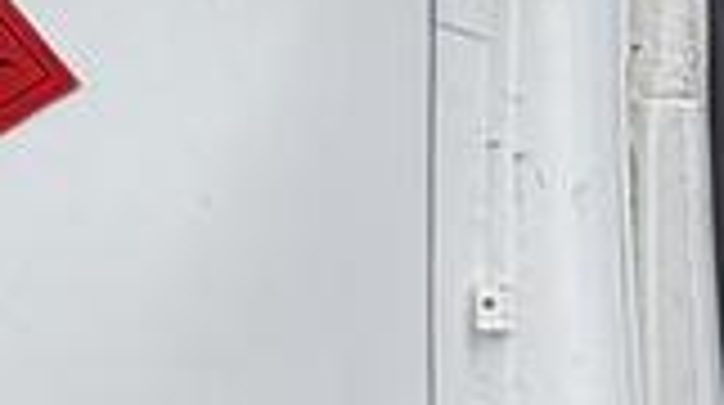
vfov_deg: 13.8
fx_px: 1629
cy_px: 477
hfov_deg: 14.5
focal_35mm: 85
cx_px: 1794
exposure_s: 1/361
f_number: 2.2
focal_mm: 2.22
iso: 64
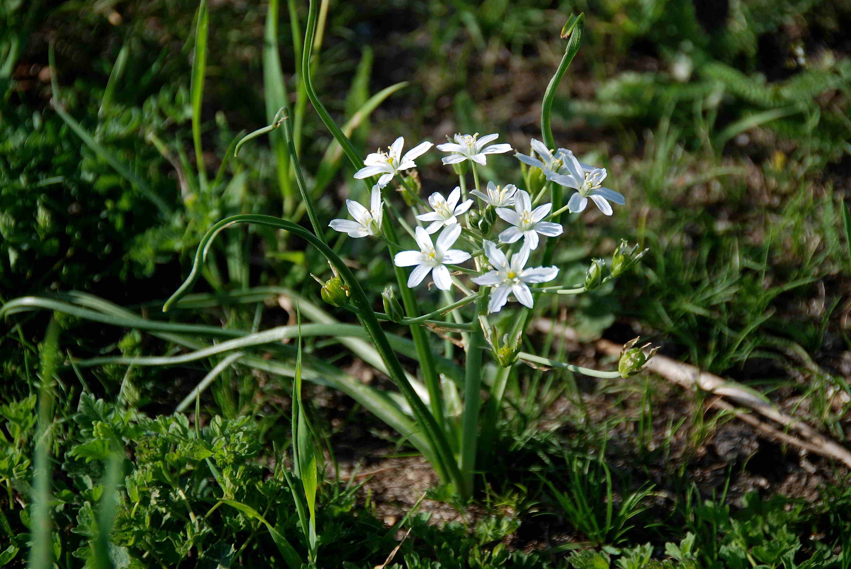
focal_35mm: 195
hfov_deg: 10.5
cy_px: 284
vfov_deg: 7.1
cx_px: 426
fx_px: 4615
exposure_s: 1/500
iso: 140
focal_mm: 130
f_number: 5.6
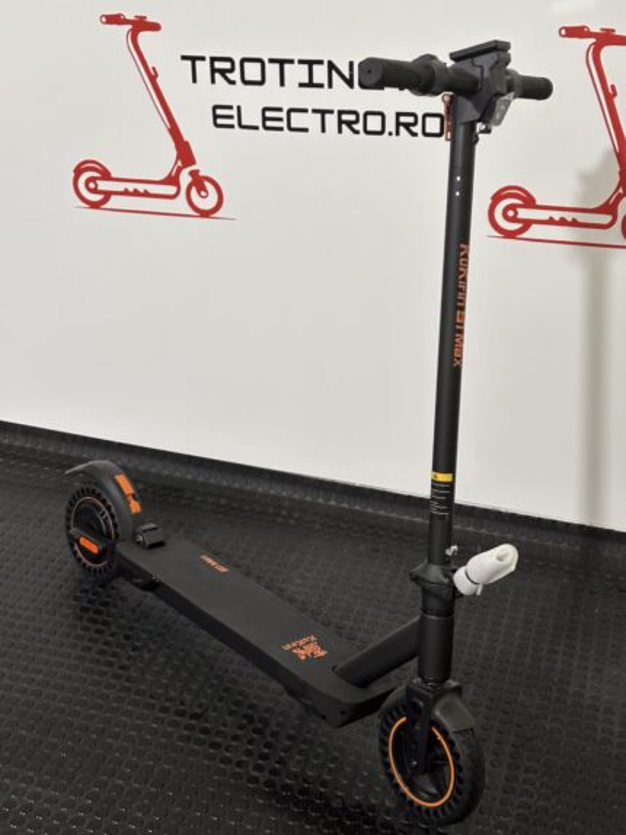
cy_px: 418
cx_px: 313
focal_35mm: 52
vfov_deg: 36.8
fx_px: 1253
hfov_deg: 28.0
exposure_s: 1/33
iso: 160
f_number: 1.6
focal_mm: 5.96
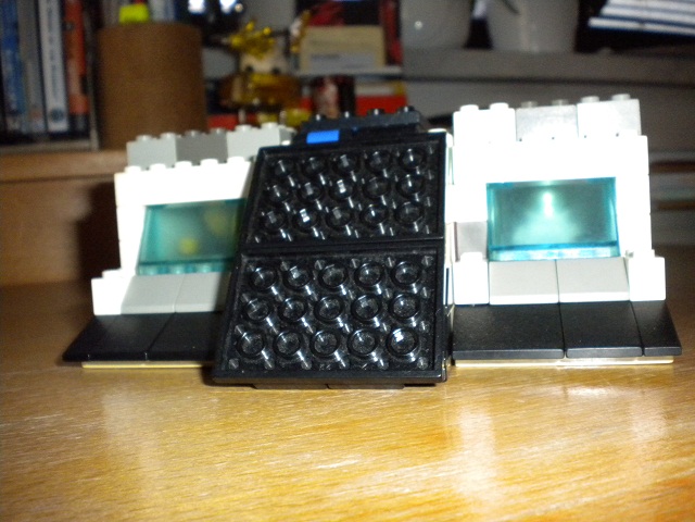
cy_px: 261
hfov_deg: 52.6
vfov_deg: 40.7
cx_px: 348
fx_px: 703
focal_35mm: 35
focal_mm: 6.3
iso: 400
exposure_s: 1/30
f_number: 4.6
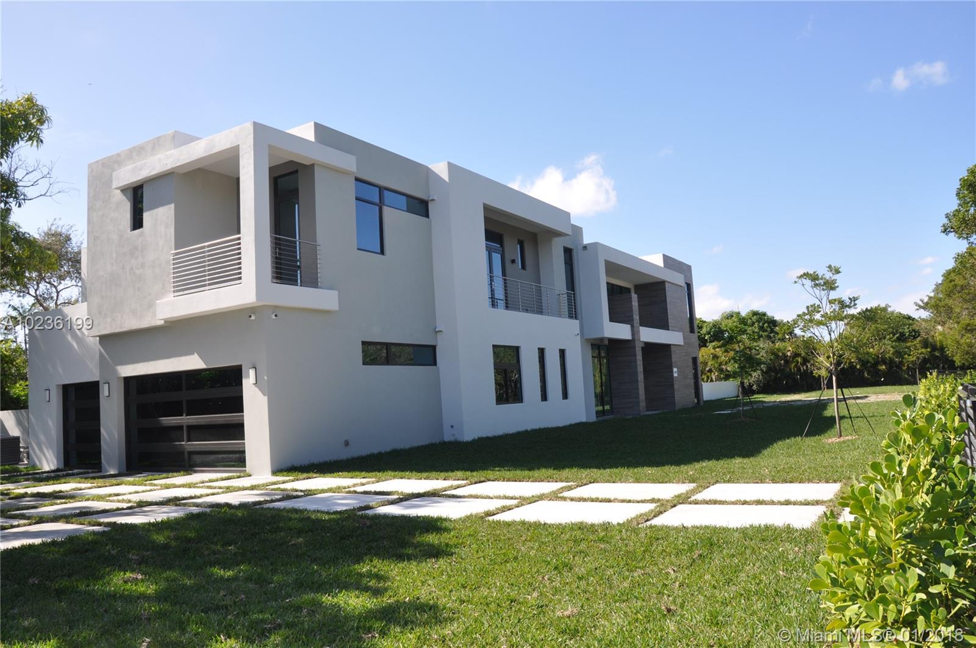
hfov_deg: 67.5
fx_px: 731
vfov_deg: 47.8
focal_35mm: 27
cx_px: 488
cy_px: 324
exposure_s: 1/160
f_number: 13
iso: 200
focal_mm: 18
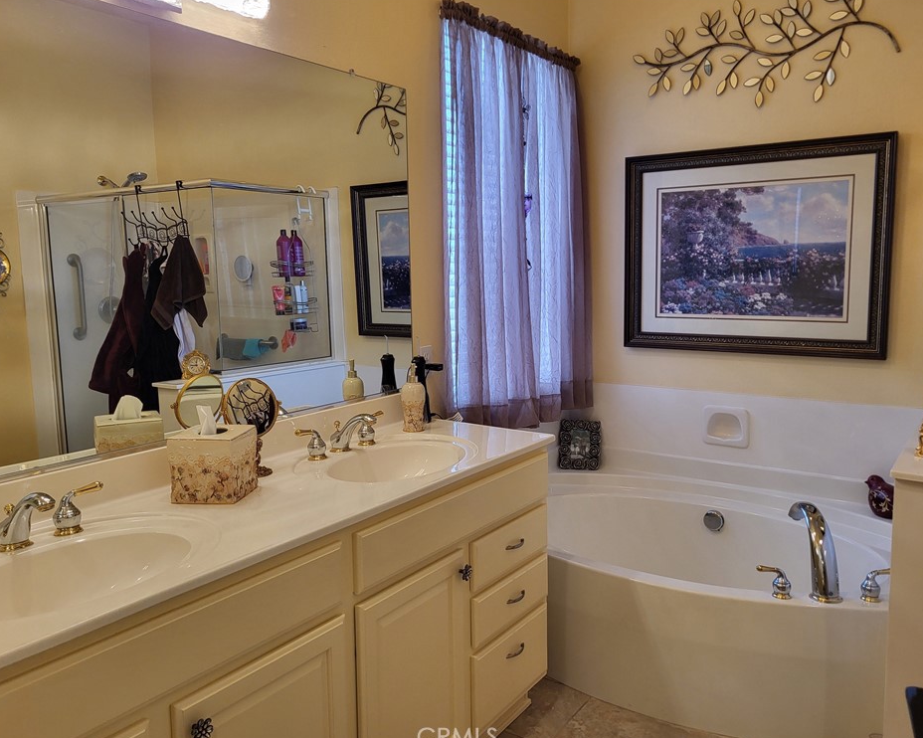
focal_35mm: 28
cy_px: 369
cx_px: 468
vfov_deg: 51.5
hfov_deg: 62.2
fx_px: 765
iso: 200
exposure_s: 1/120
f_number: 1.8
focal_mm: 5.4
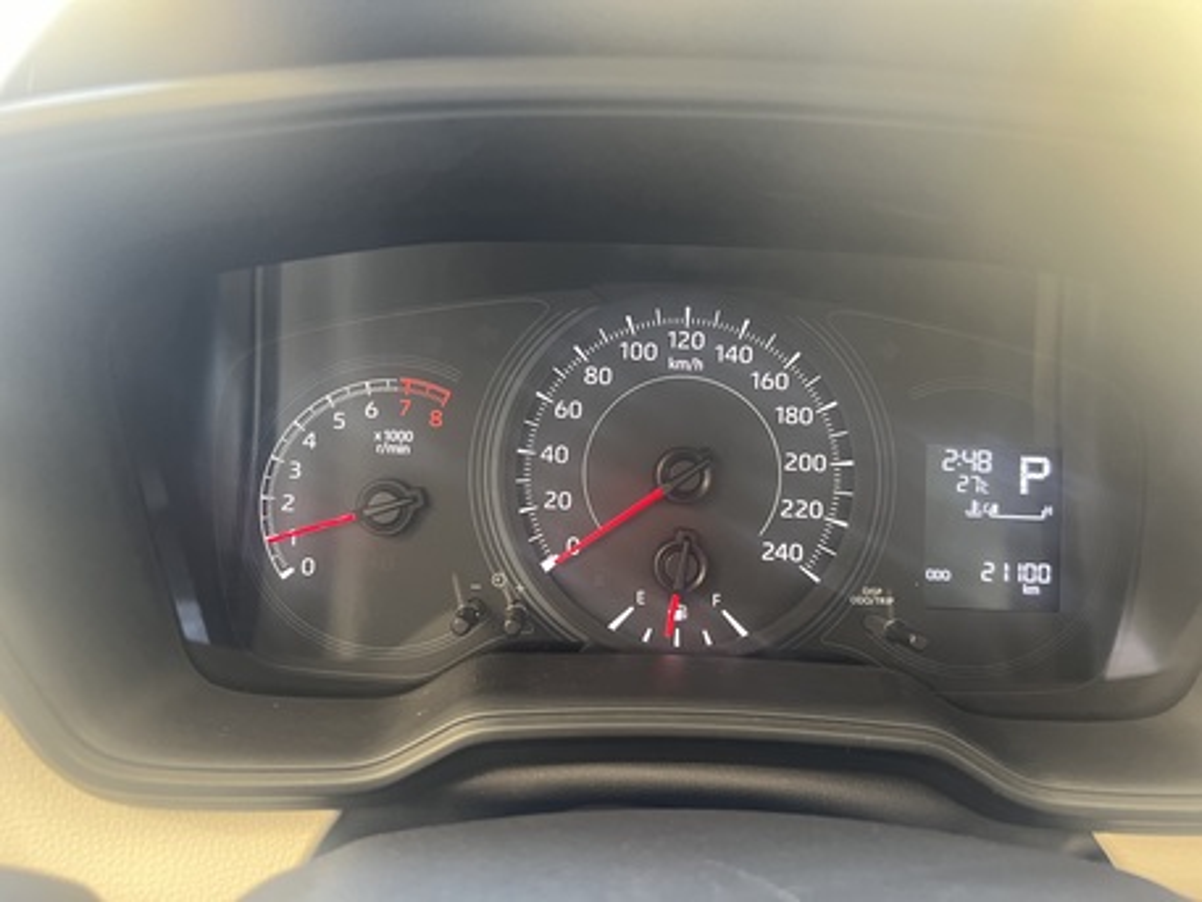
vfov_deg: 53.1
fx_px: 903
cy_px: 451
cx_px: 601
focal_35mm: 26
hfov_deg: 67.3
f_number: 1.5
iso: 250
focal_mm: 5.7
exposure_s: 1/60
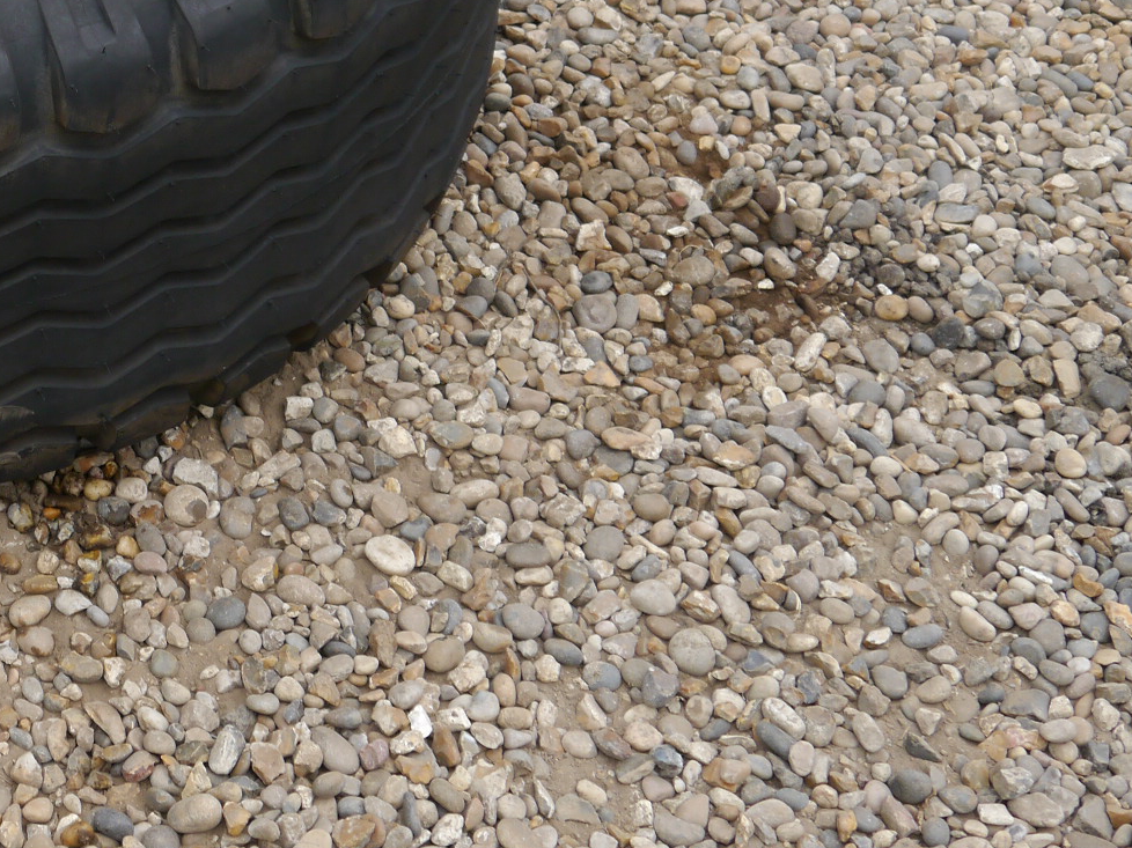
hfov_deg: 21.5
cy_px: 37
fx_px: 2812
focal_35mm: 86
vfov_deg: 16.9
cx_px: -144
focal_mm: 18
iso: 160
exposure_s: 1/160
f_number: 5
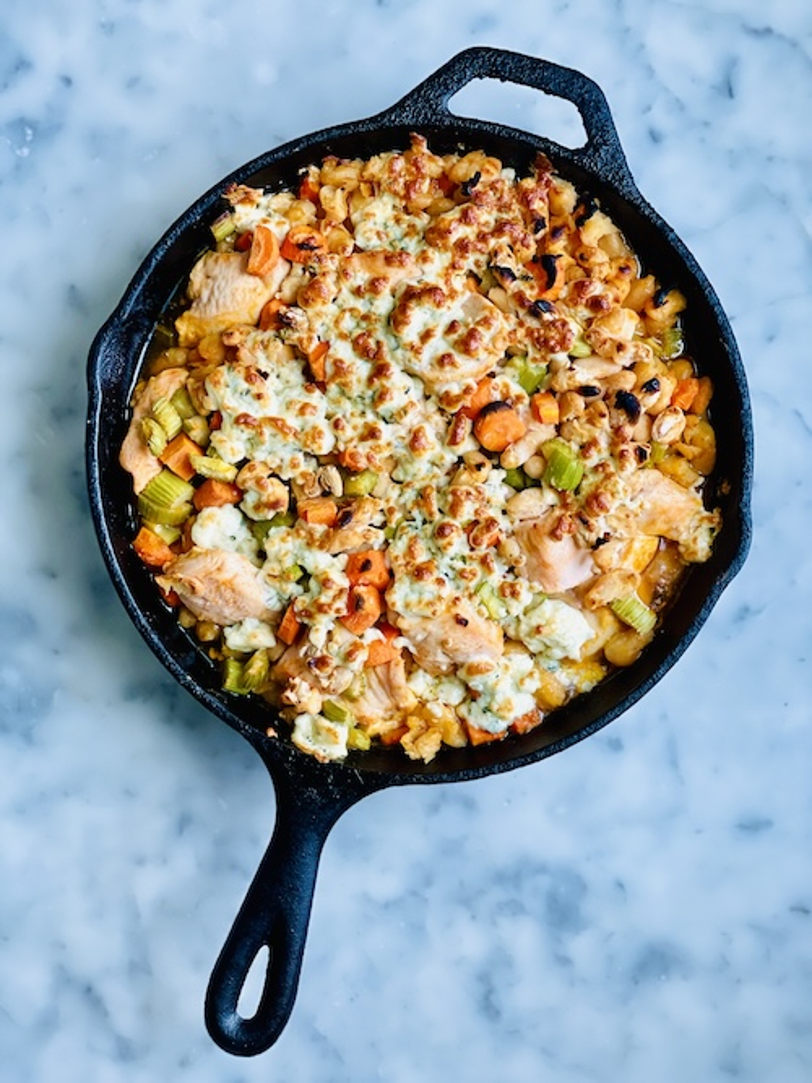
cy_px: 542
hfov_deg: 28.0
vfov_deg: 36.8
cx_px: 406
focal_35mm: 52
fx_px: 1627
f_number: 2
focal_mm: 6
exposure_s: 1/122
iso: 125
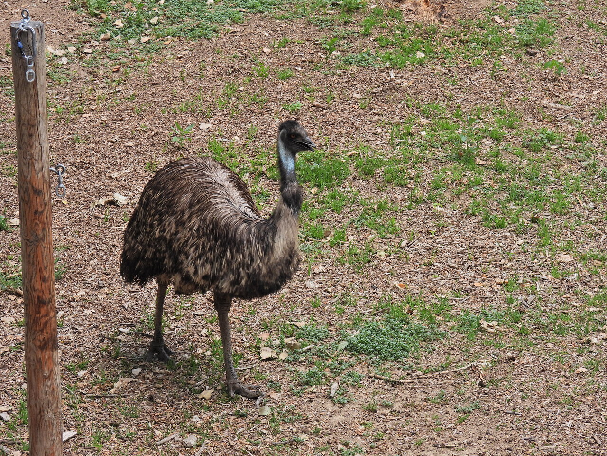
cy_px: 228
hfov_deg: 14.6
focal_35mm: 135
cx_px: 304
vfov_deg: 11.0
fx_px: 2367
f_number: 4
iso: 100
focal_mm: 24.1
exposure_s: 1/320
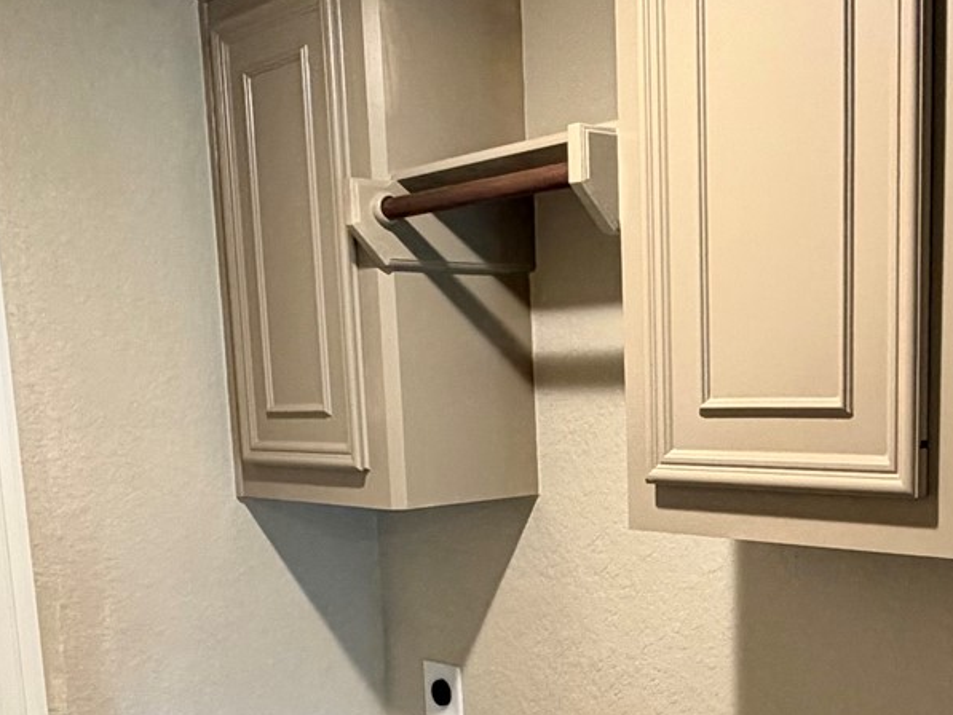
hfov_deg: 39.3
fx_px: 1322
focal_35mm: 48
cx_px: 607
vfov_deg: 29.4
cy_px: 594
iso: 400
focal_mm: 2.22
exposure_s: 1/60
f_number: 2.2
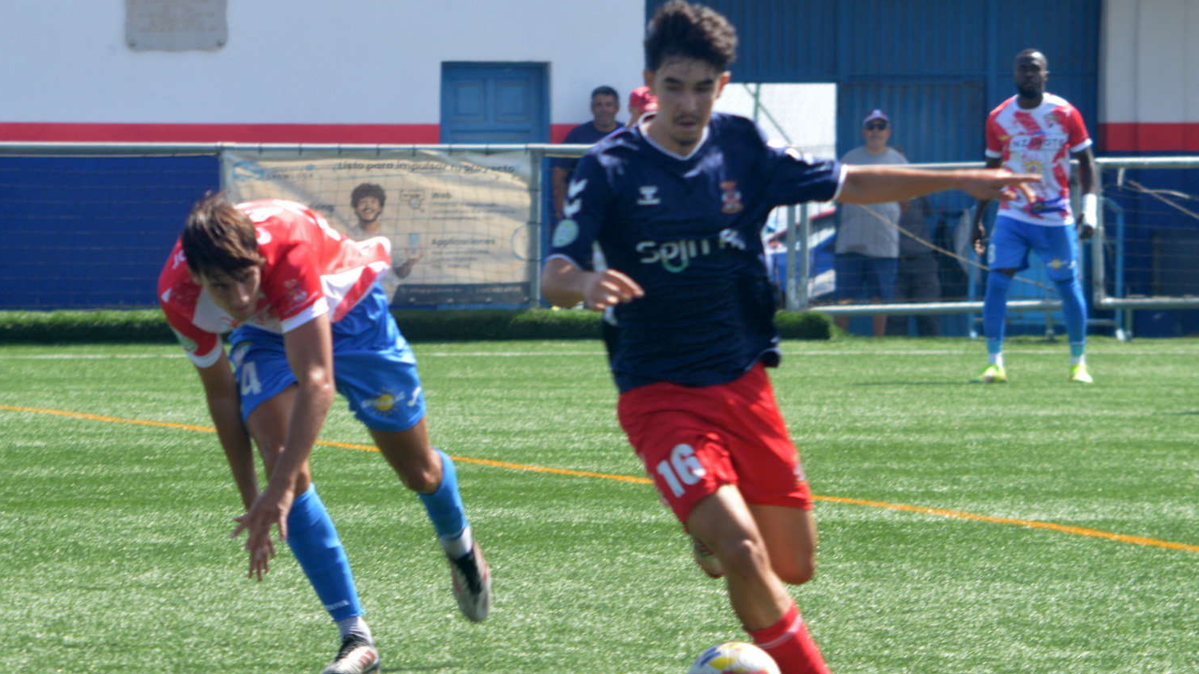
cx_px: 598
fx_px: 7773
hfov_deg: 8.8
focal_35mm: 245
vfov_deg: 5.0
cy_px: 367
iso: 200
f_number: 7.1
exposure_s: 1/400
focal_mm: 155
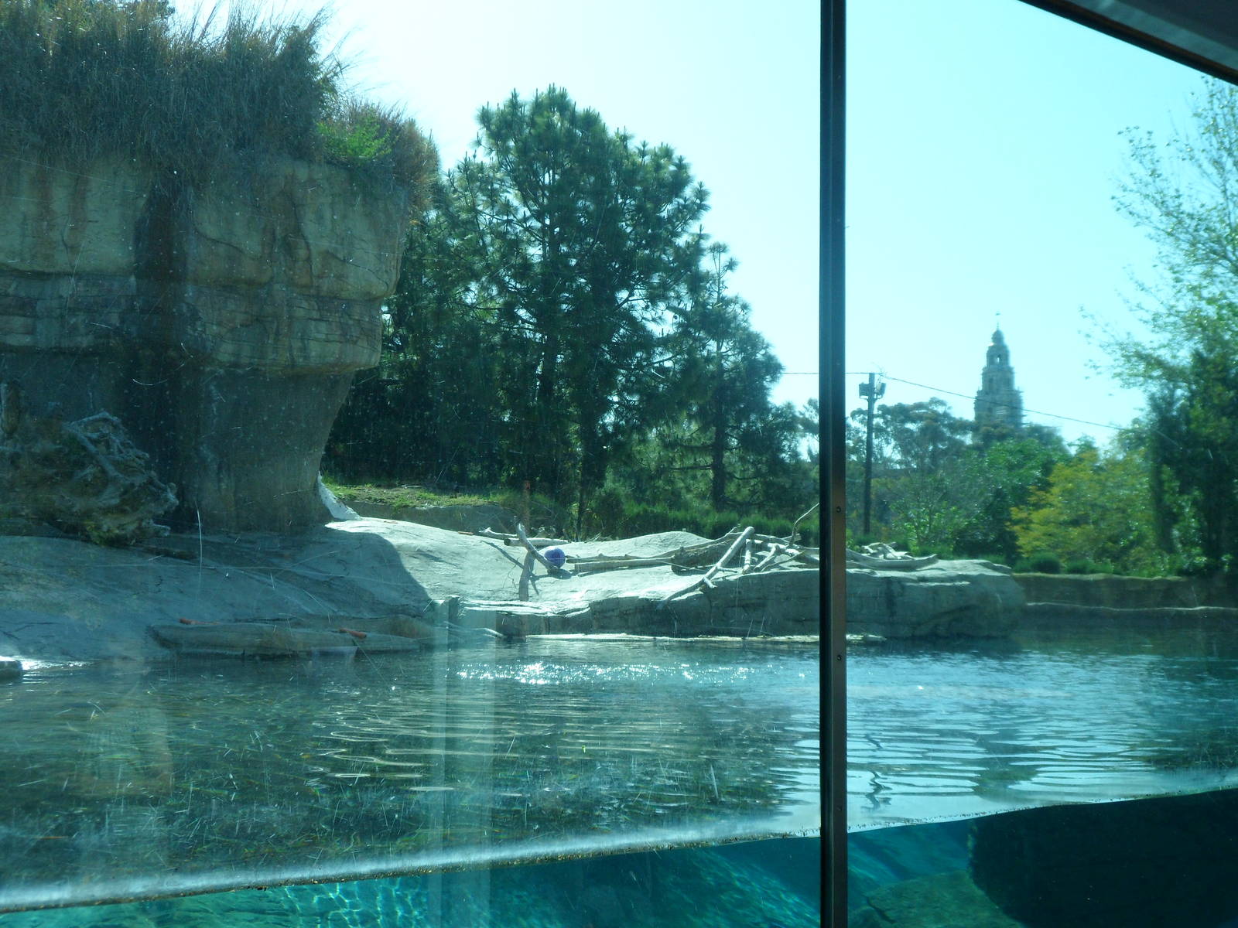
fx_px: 1502
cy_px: 464
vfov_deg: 34.3
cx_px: 619
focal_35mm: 42
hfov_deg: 44.8
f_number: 4
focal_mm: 6.5
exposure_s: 1/350
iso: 80
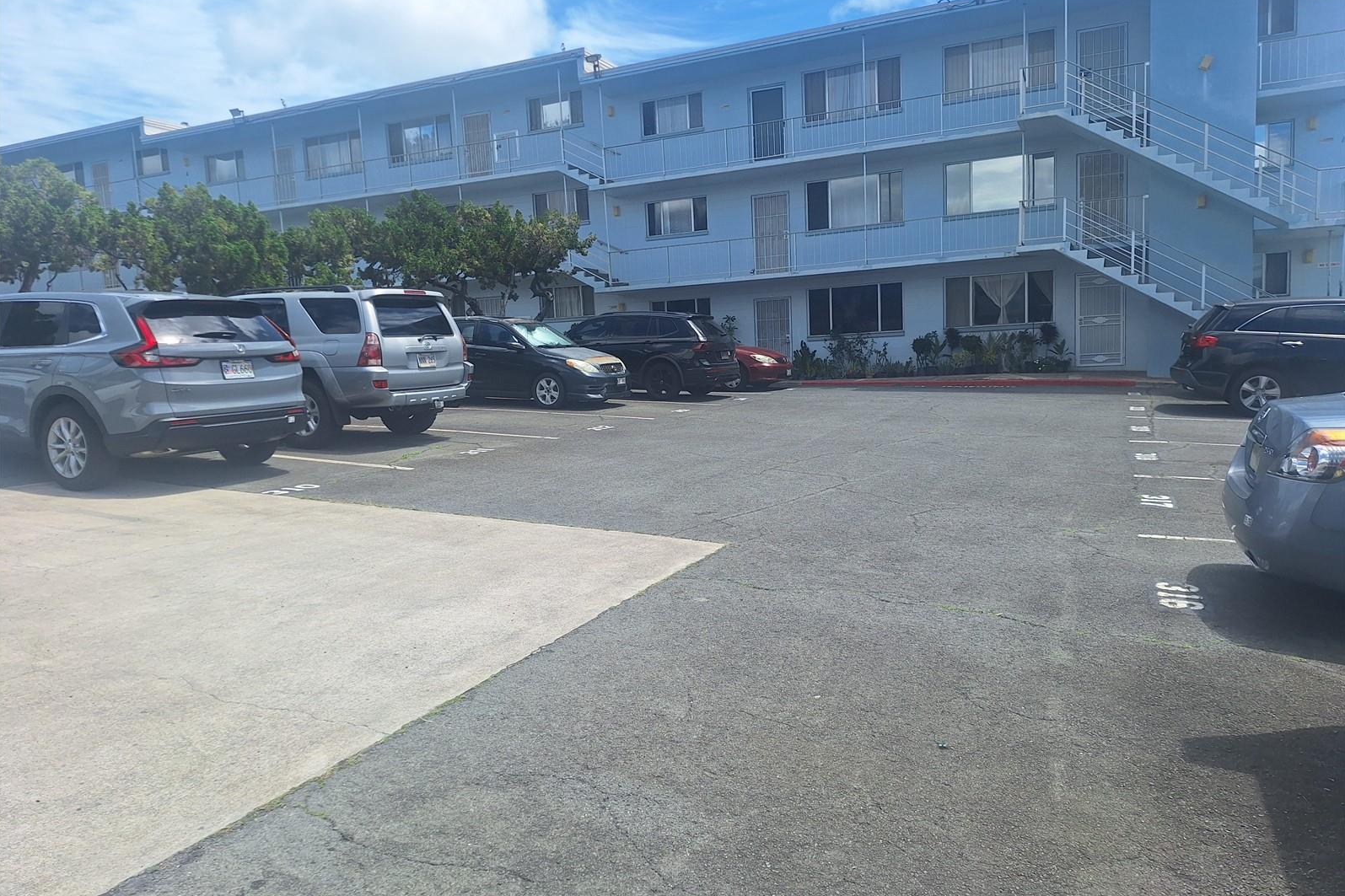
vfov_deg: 53.1
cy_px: 444
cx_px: 672
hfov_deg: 73.7
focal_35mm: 24
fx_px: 897
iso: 40
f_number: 1.8
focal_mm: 5.54
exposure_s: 1/3012
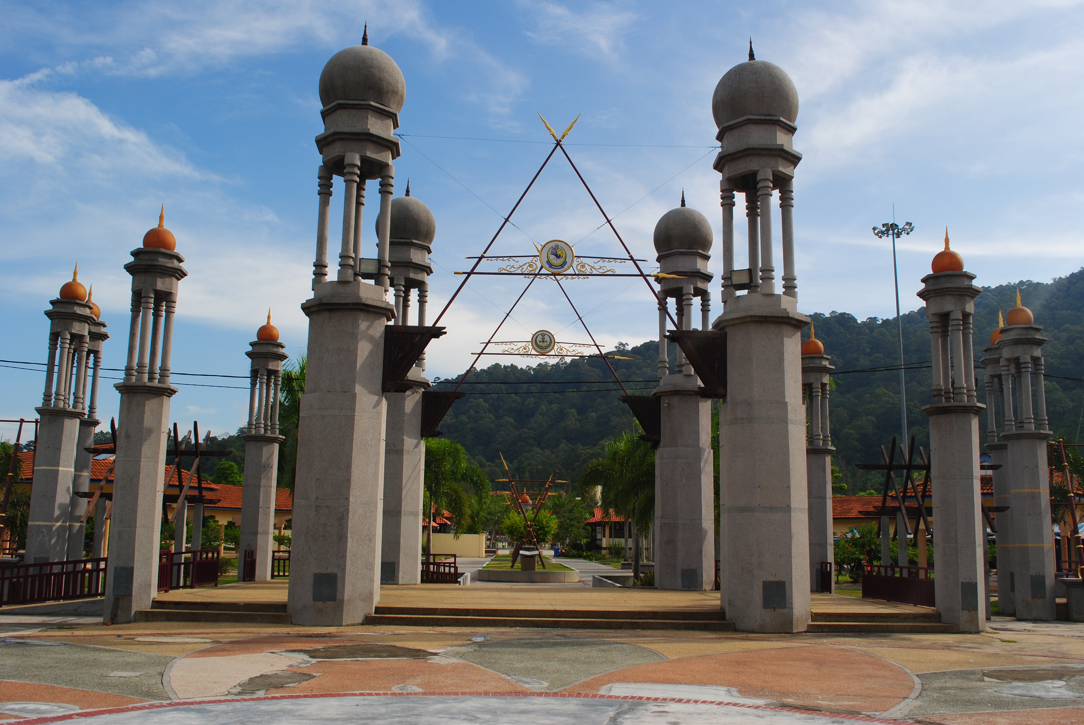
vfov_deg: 40.1
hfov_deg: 57.2
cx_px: 542
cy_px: 362
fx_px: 995
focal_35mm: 33
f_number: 10
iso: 125
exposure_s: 1/250
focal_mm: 22
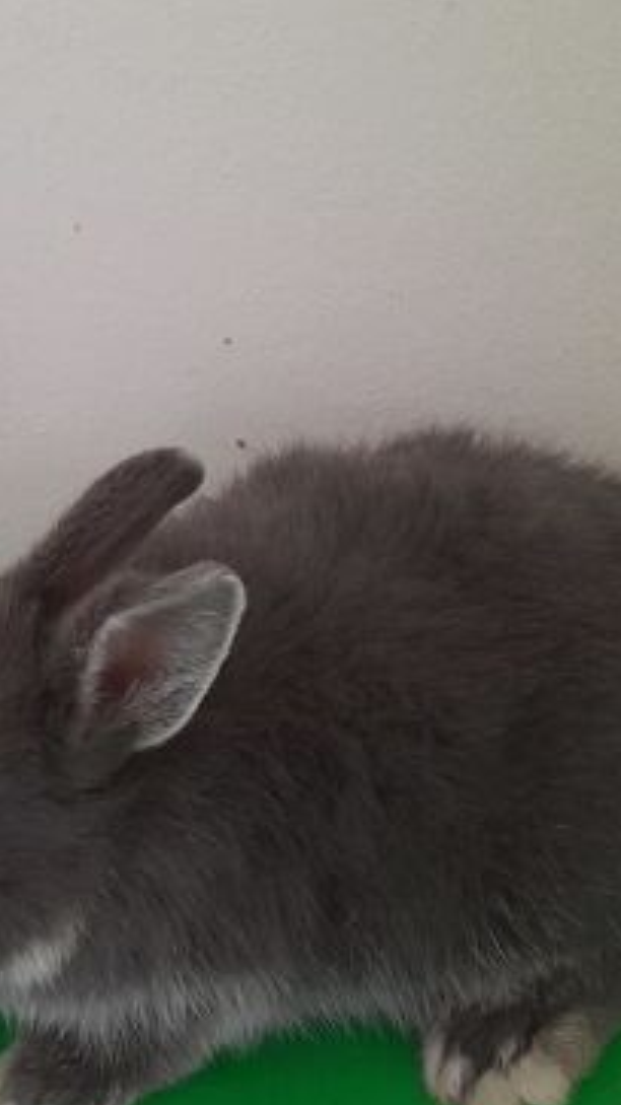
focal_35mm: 48
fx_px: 1406
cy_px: 606
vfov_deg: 42.9
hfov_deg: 24.1
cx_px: 46
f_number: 2
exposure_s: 1/50
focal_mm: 4.6
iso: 400
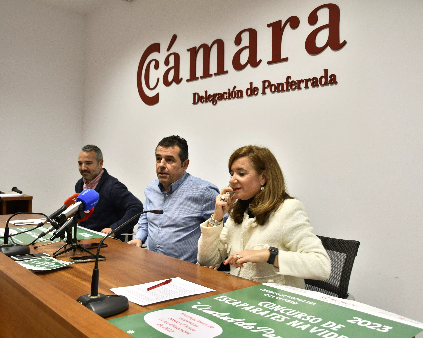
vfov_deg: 43.4
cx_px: 211
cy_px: 169
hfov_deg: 52.8
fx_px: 426
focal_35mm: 34
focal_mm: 20
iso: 800
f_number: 3.5
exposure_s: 1/160
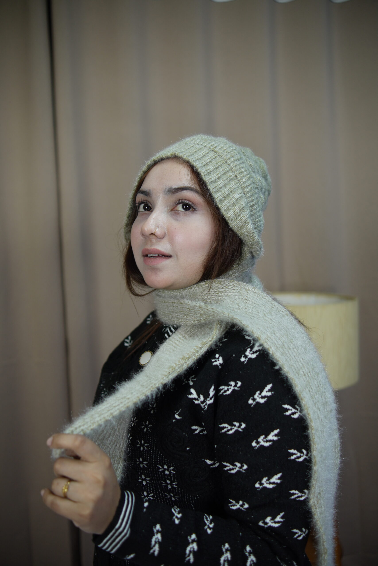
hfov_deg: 38.4
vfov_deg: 55.1
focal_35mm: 34
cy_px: 283
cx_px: 189
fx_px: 543
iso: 200
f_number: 2
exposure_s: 1/160
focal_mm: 23
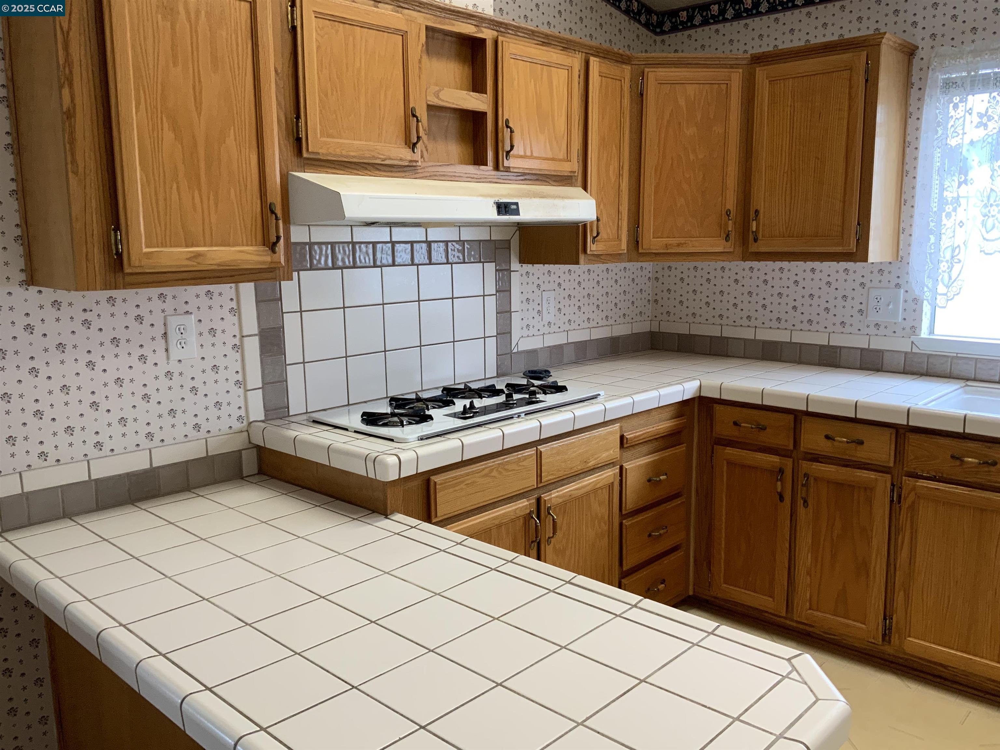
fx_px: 838
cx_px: 500
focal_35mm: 29
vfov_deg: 48.2
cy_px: 375
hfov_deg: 61.7
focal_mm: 3
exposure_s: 1/60
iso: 64
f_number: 1.8
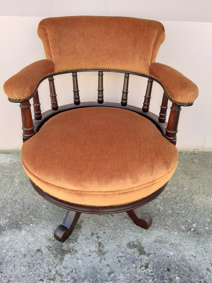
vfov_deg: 61.7
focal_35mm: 29
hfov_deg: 48.2
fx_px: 237
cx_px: 104
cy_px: 140
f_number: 1.7
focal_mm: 3.93
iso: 40
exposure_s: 1/222
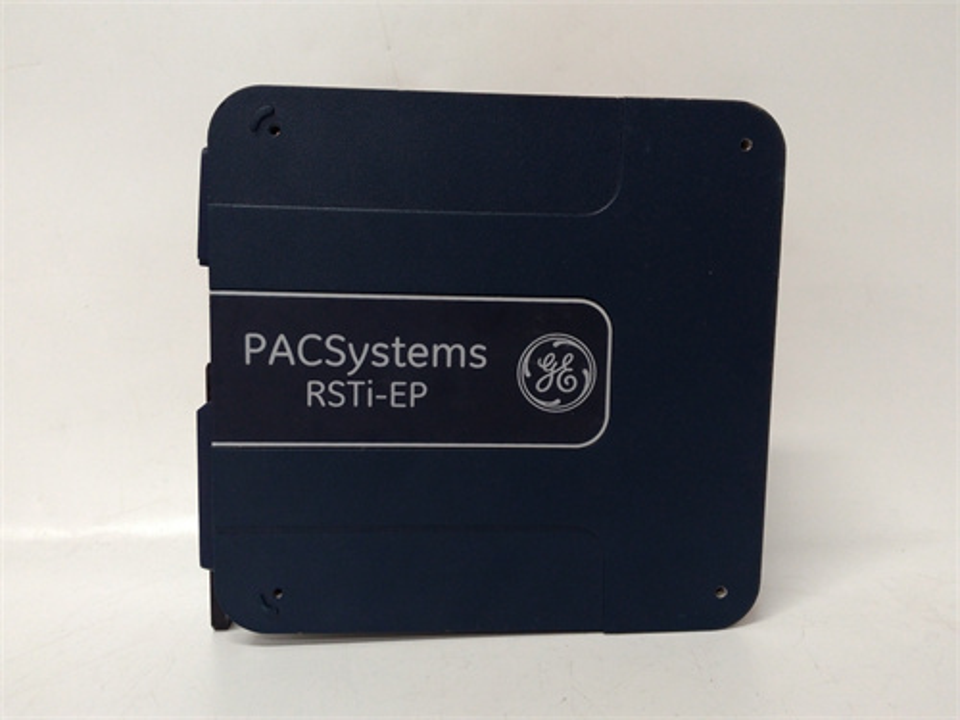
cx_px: 480
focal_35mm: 27
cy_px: 360
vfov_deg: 51.4
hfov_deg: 65.3
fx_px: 749
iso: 269
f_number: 2
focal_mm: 3.79
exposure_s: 1/33
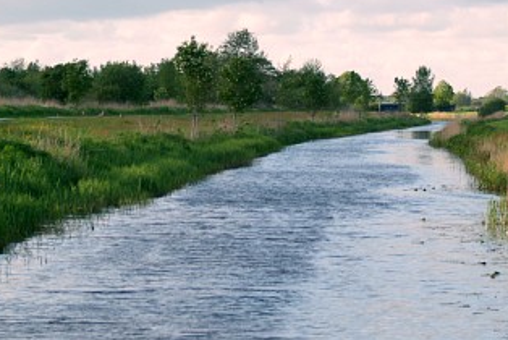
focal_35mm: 155
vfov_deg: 8.9
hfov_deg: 13.2
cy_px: 119
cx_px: 291
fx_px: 2189
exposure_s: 1/350
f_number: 5.6
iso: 200
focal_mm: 72
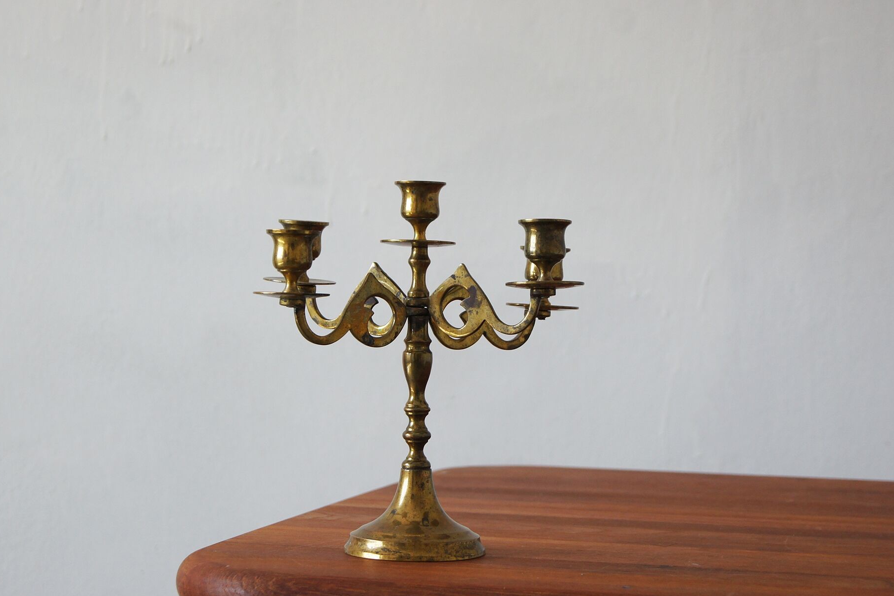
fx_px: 2061
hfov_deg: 24.5
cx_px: 434
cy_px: 297
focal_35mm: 83
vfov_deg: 16.5
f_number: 5.6
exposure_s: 1/80
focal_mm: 50
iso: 400
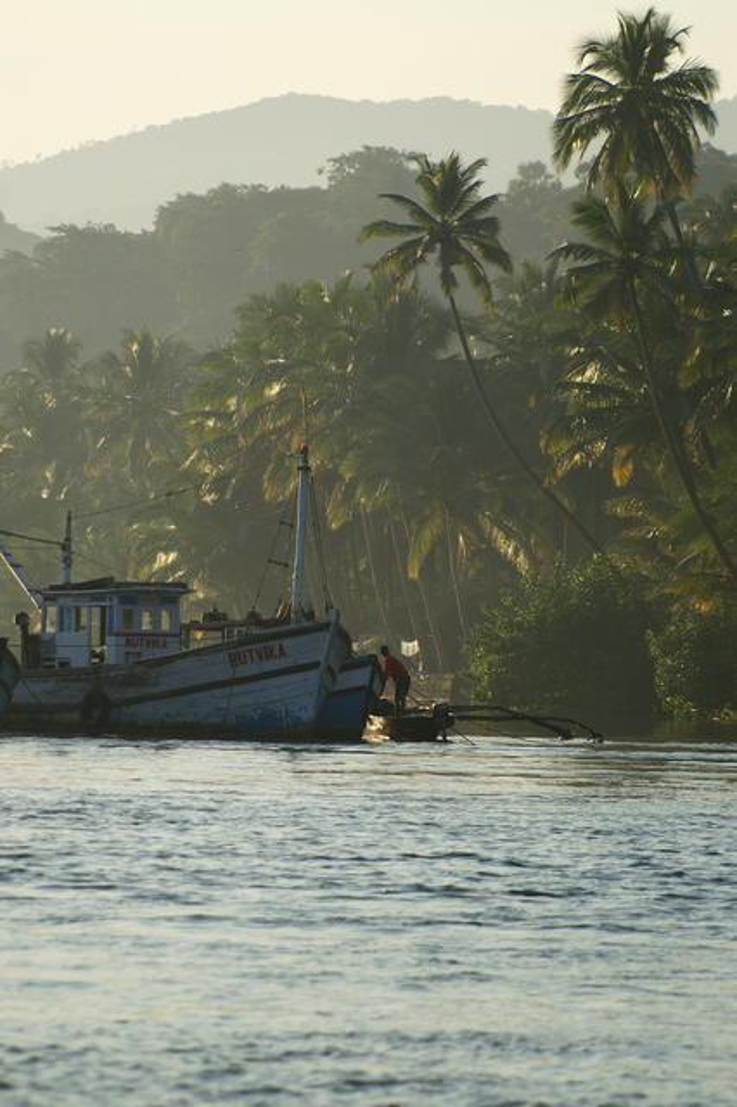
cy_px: 554
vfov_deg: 7.6
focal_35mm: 270
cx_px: 368
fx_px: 8300
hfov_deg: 5.1
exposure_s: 1/640
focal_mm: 180
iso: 100
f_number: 5.6
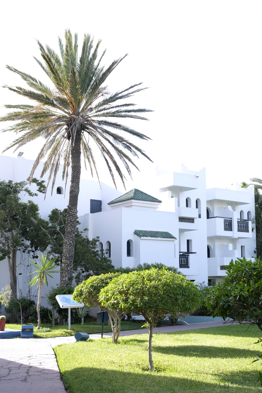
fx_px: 491
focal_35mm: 45
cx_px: 131
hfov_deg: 29.9
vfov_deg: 43.6
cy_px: 196
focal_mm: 30.2
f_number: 6.4
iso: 160
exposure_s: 1/60
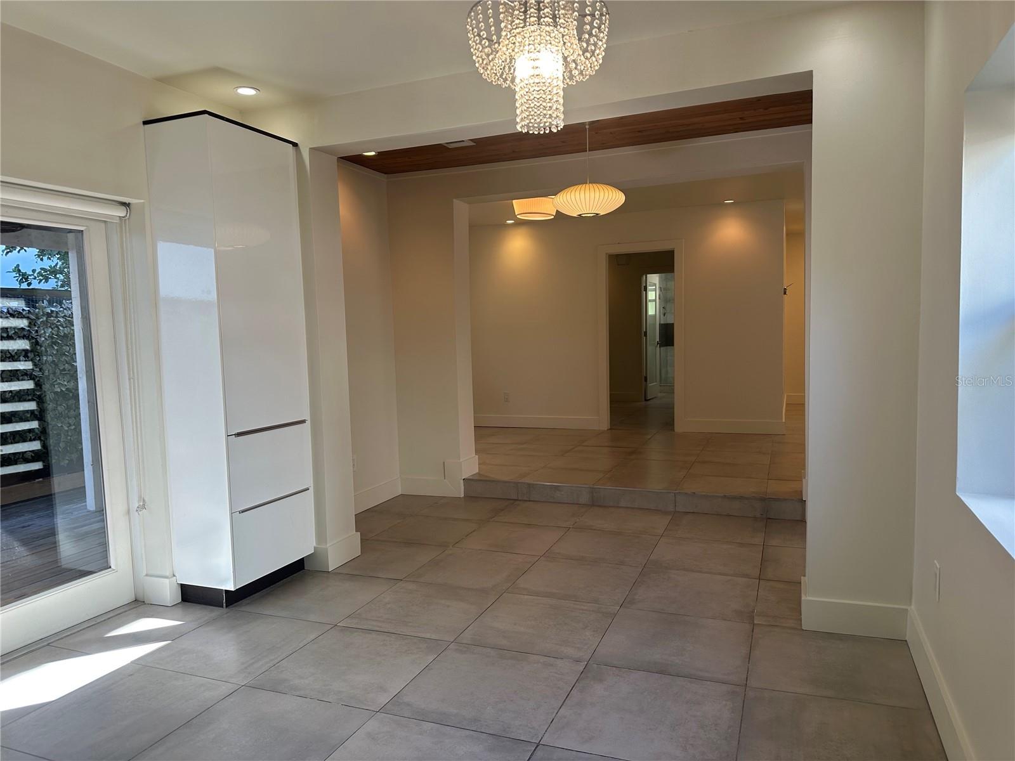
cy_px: 380
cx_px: 508
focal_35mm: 24
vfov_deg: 56.8
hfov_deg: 71.6
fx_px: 704
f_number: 1.78
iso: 80
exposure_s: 1/133
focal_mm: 6.86
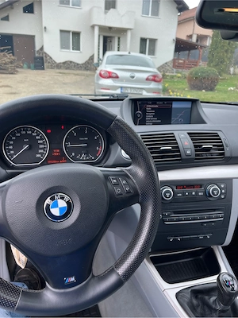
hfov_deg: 53.1
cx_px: 119
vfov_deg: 67.3
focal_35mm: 26
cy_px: 159
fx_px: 238
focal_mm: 5.1
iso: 64
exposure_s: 1/157
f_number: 1.6
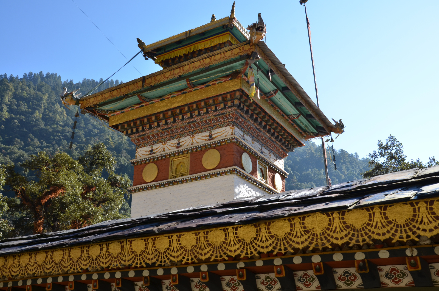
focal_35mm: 36
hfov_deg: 53.2
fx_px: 438
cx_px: 220
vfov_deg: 36.7
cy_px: 146
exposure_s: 1/200
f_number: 7.1
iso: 200
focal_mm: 24
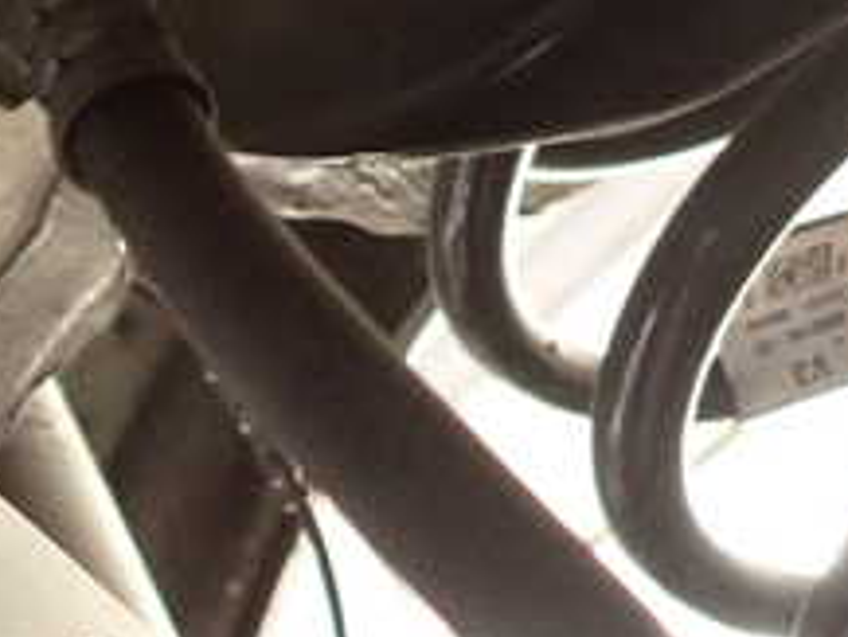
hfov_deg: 25.3
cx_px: -172
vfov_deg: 21.1
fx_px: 1691
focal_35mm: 69
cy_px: 500
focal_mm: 4.5
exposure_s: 1/125
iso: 1000
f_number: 2
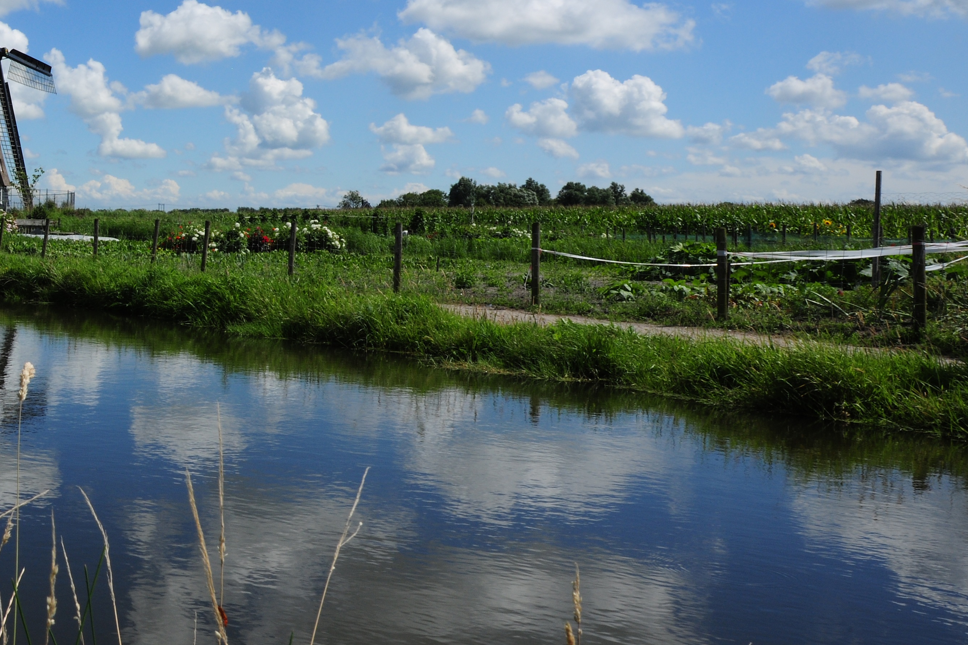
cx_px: -120
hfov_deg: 36.3
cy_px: 185
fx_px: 1210
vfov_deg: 29.5
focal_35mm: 45
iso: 250
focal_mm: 20
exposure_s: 1/160
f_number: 20
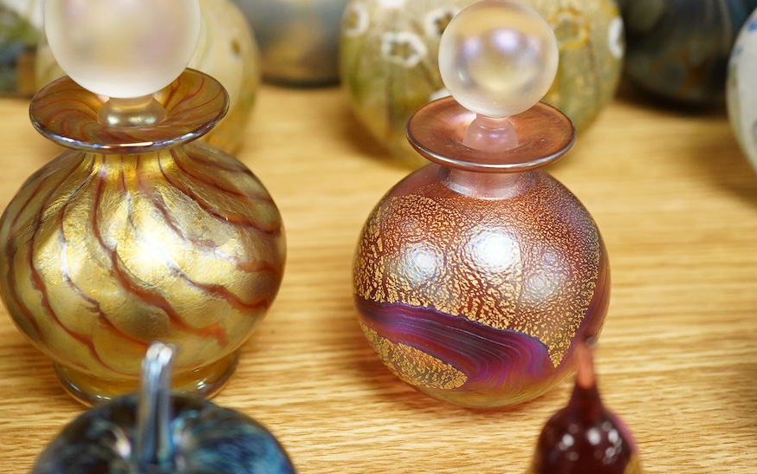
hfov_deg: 34.5
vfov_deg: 22.0
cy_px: 175
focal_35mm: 59
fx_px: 1218
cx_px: 320
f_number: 7.1
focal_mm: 30
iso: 2000
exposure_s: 1/125
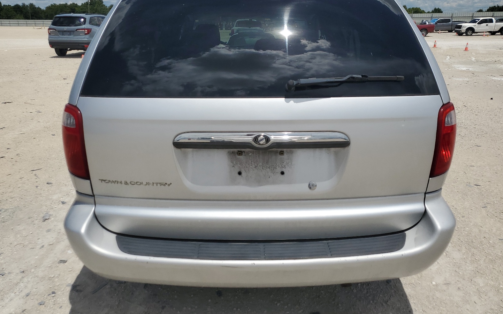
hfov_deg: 66.5
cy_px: 131
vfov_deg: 44.4
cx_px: 251
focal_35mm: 28
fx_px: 384
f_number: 1.5
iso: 51
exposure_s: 1/10000
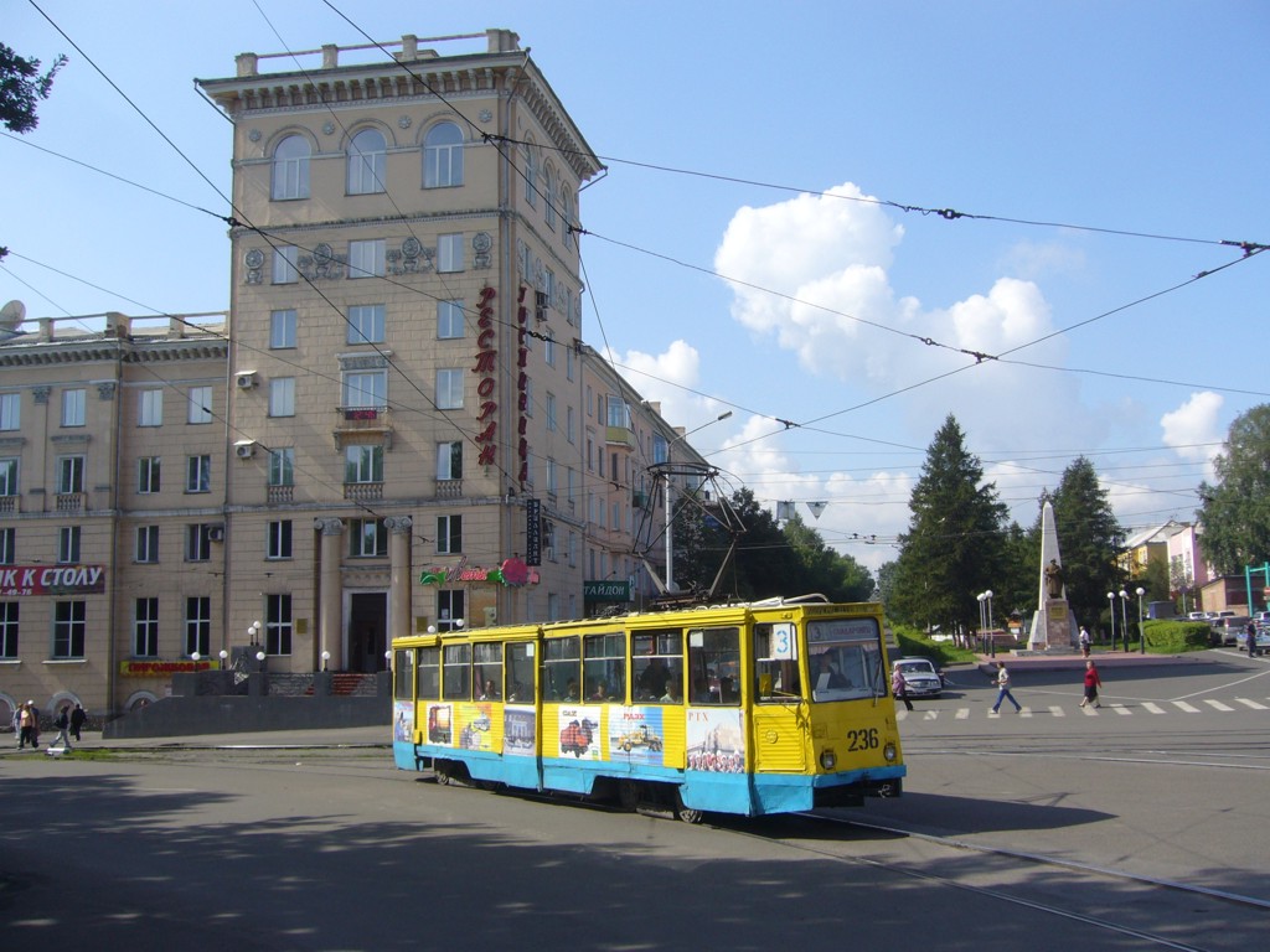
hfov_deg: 52.6
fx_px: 1284
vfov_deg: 40.7
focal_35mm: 35
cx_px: 635
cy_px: 476
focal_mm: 5.8
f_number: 5.6
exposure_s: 1/250
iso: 80
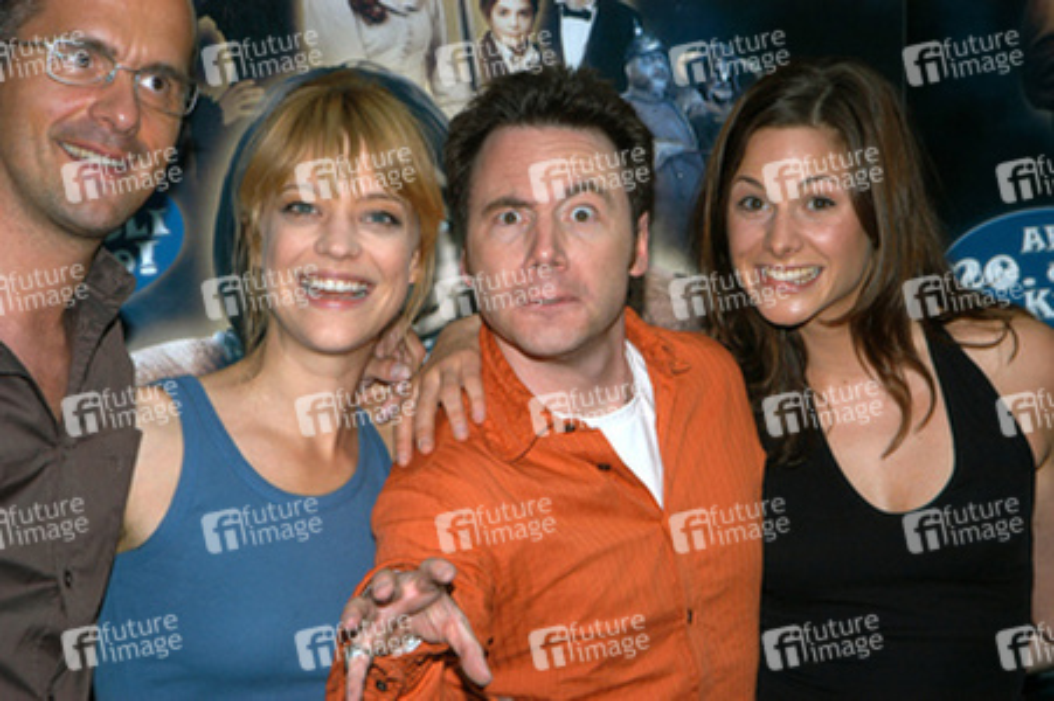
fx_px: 3423
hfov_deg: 17.5
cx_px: 527
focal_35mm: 117
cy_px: 350
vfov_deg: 11.7
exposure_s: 1/40
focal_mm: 78
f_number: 10
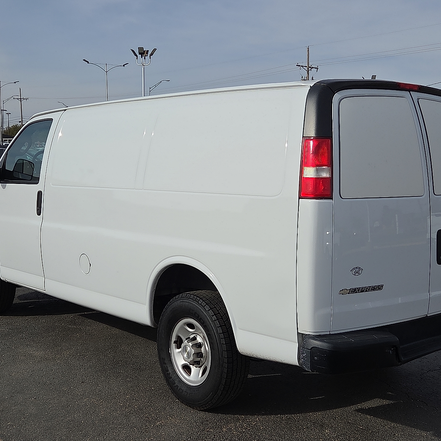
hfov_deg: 35.3
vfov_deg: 35.4
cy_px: 224
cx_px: 231
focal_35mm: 48
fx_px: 692
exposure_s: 1/10000
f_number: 1.8
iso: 52
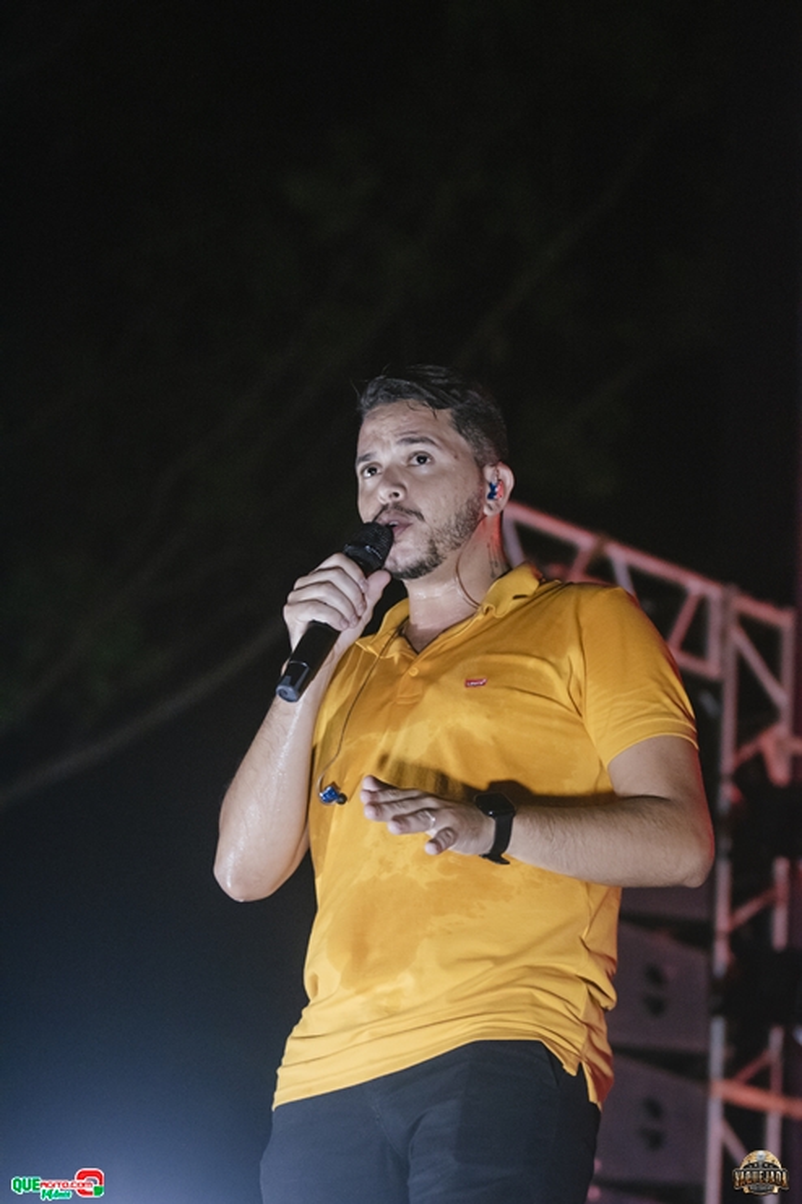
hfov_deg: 10.6
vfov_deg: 15.9
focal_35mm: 129
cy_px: 602
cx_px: 401
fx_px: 4310
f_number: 2.8
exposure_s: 1/500
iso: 2500
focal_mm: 86
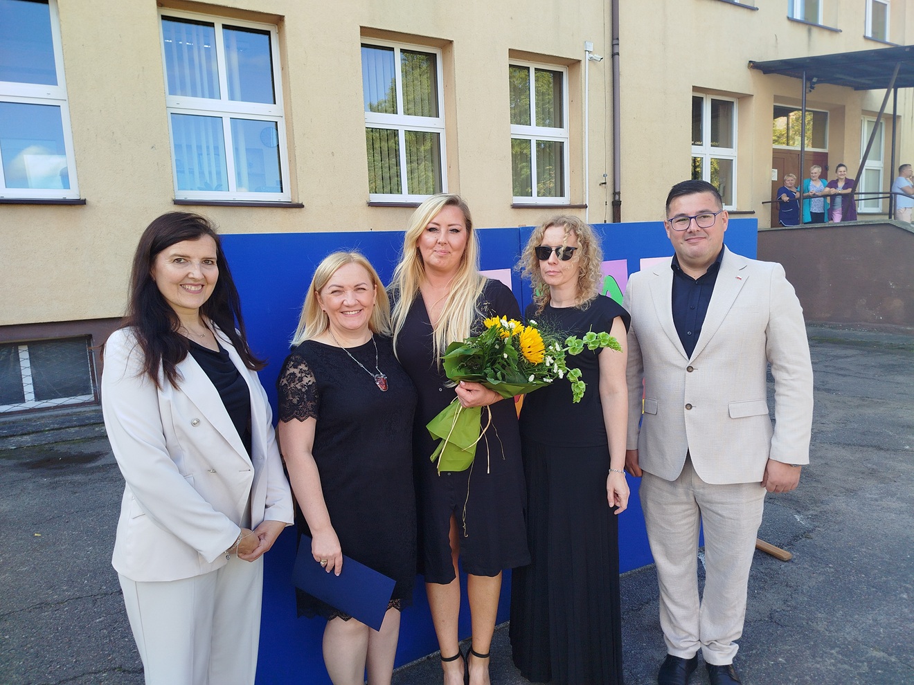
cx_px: 457
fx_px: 634
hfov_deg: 71.6
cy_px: 342
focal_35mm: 24
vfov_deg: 56.8
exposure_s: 1/136
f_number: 1.7
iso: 50
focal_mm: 5.31
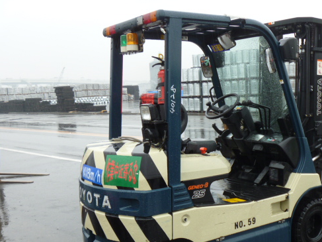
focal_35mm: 46
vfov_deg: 31.3
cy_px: 157
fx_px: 428
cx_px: 210
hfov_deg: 40.8
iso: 80
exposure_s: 1/50
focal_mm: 6.3
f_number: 3.5
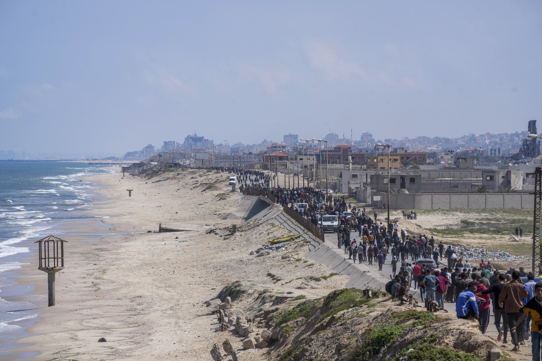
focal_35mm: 200
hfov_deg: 10.3
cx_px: 271
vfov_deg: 6.9
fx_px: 3011
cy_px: 180
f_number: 10
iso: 400
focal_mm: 200
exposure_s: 1/1000
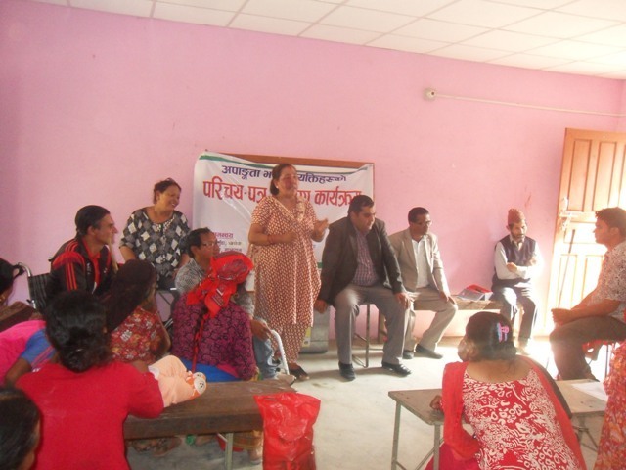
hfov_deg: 52.6
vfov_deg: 40.7
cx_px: 313
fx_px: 633
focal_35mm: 35
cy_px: 235
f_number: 3.5
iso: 400
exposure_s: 1/45
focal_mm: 6.3
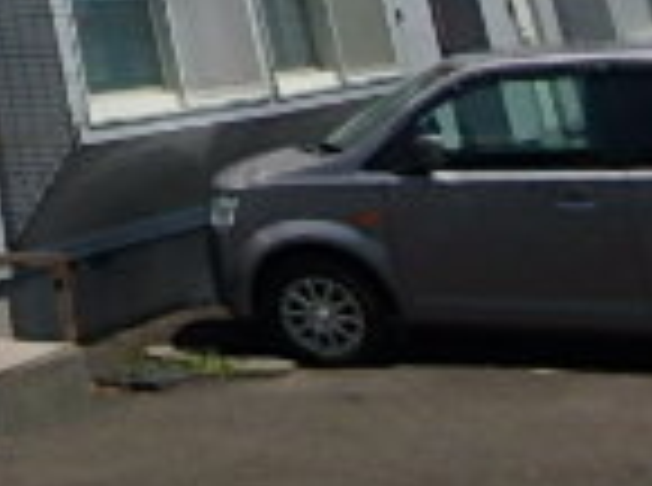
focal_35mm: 93
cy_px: -477
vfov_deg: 13.6
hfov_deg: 15.3
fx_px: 1747
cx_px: -773
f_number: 6
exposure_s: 1/1000
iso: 125
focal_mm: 3.7
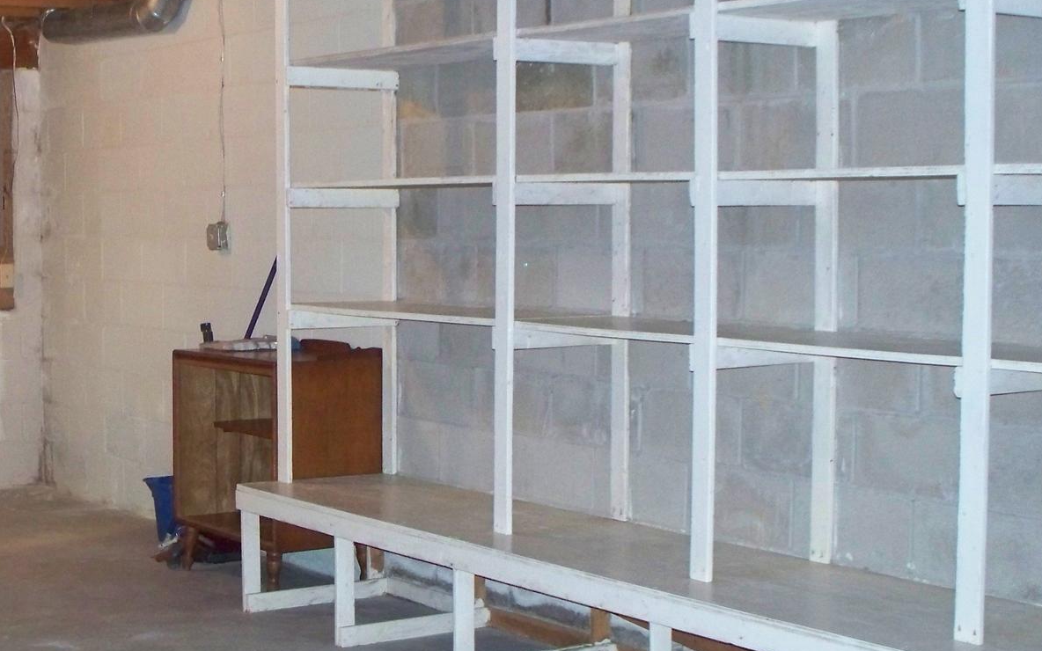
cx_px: 224
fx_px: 1874
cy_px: 332
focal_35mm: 66
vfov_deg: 19.7
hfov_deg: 30.4
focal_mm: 7.54
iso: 400
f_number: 2.8
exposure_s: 1/30
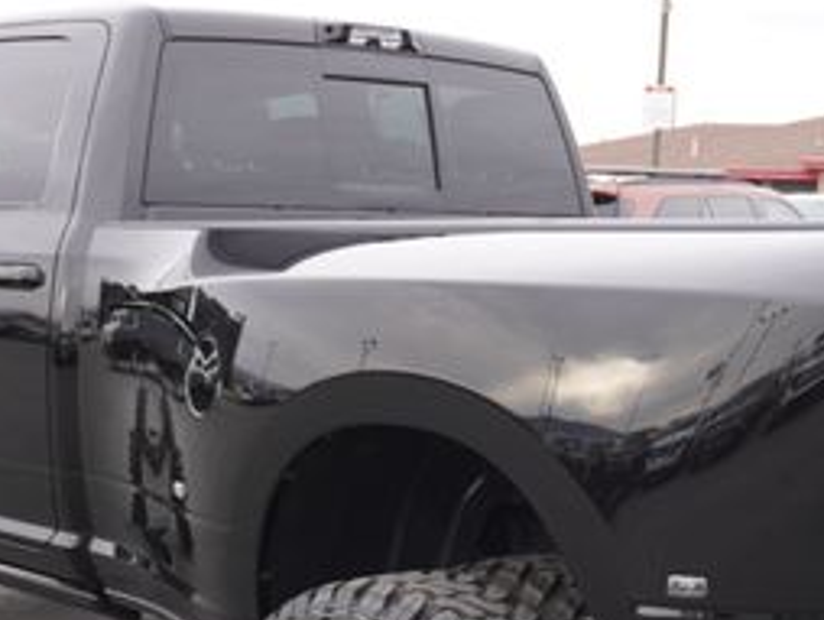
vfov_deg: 18.2
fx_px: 1906
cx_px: 539
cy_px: 529
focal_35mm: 80
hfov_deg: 24.3
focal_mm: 22
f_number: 4
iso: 125
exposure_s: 1/60
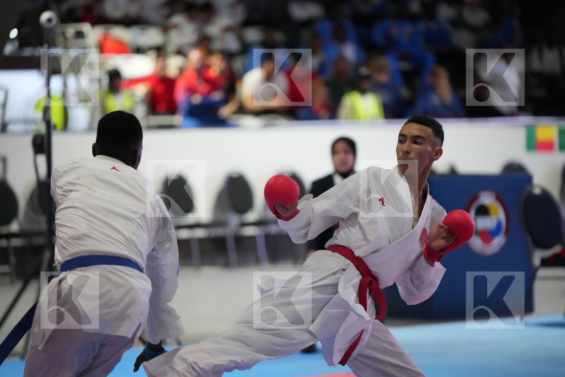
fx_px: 2621
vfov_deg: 8.2
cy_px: 188
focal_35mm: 167
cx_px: 282
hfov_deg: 12.3
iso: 12800
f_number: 2.8
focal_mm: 167
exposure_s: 1/800
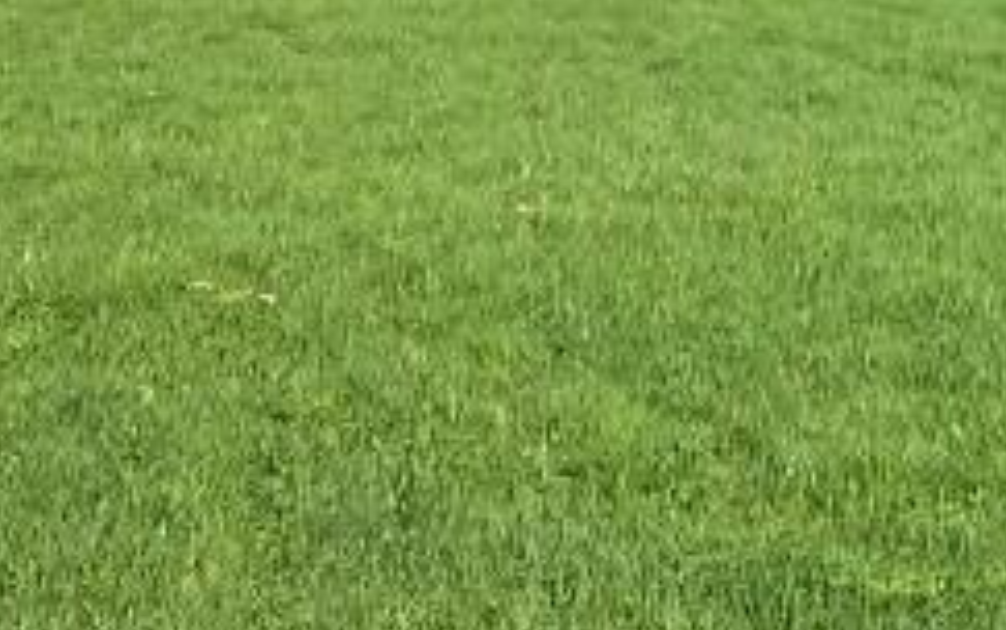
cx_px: 878
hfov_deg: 16.5
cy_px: -539
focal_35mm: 125
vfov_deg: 9.9
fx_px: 3428
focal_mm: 3.99
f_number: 1.8
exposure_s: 1/2114
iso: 20
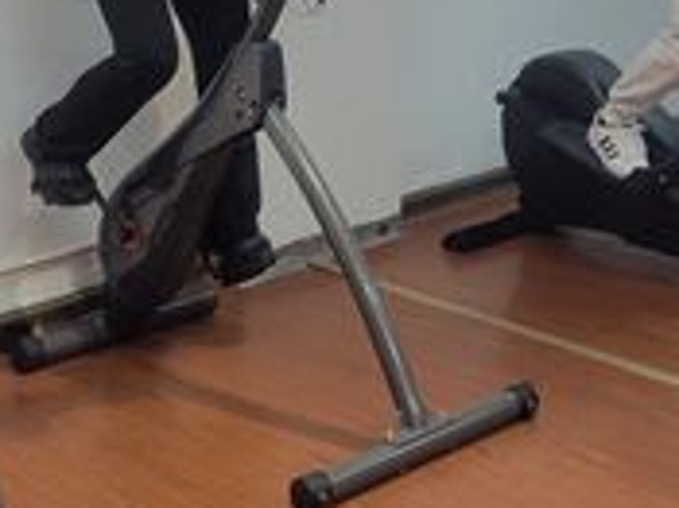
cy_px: -206
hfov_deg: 20.9
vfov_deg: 15.5
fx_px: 1745
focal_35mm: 89
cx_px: 757
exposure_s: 1/100
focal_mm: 5.4
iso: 200
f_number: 1.8
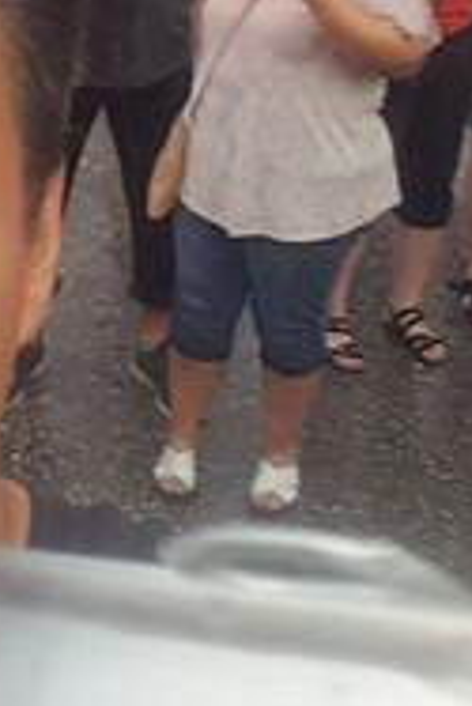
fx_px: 1374
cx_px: -136
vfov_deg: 27.2
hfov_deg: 18.2
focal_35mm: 70
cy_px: 0
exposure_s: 1/100
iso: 64
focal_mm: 2.1
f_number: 1.7
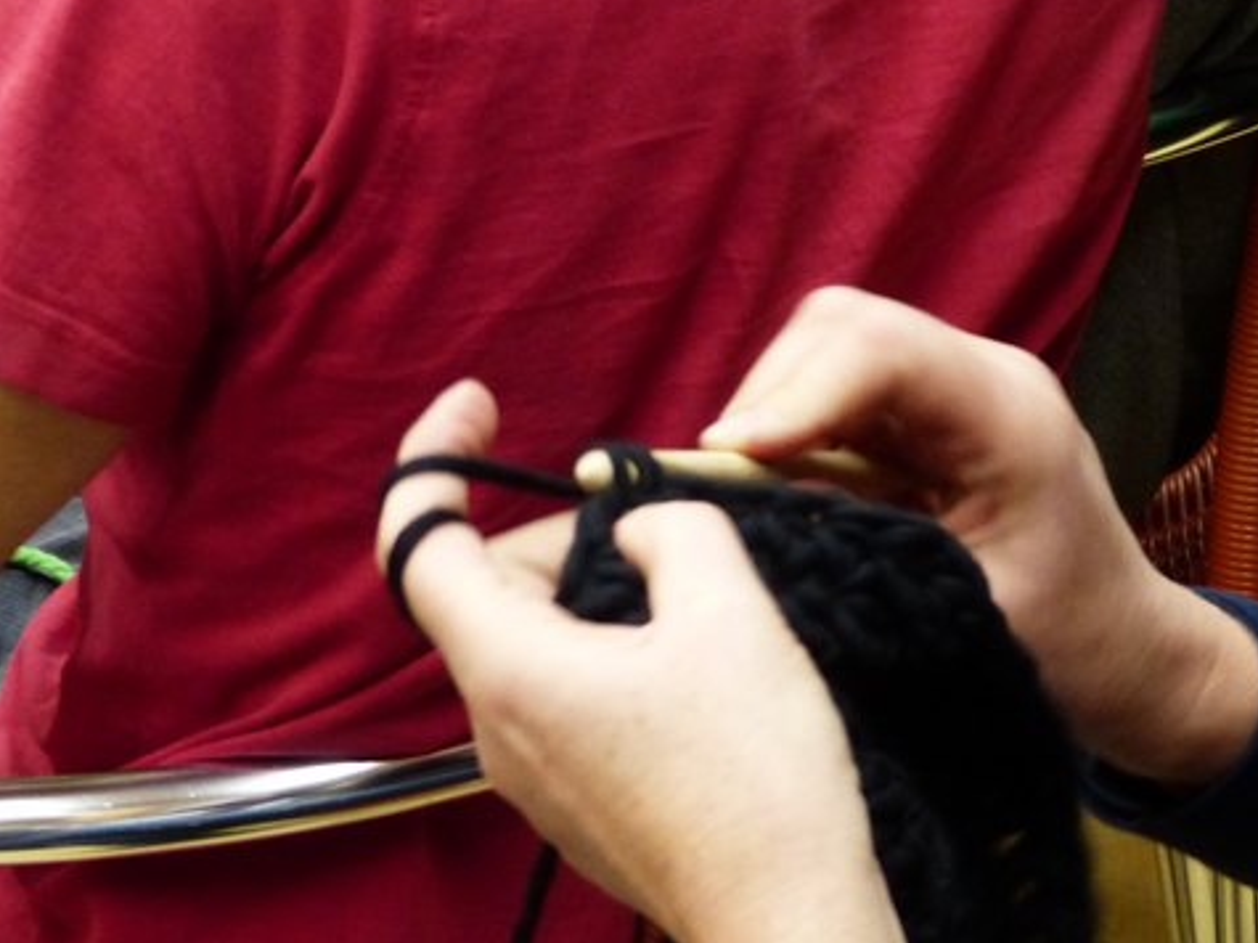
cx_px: 983
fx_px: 5741
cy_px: 413
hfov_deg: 12.5
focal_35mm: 158
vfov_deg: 9.4
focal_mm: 13.5
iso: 400
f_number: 2.8
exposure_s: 1/15
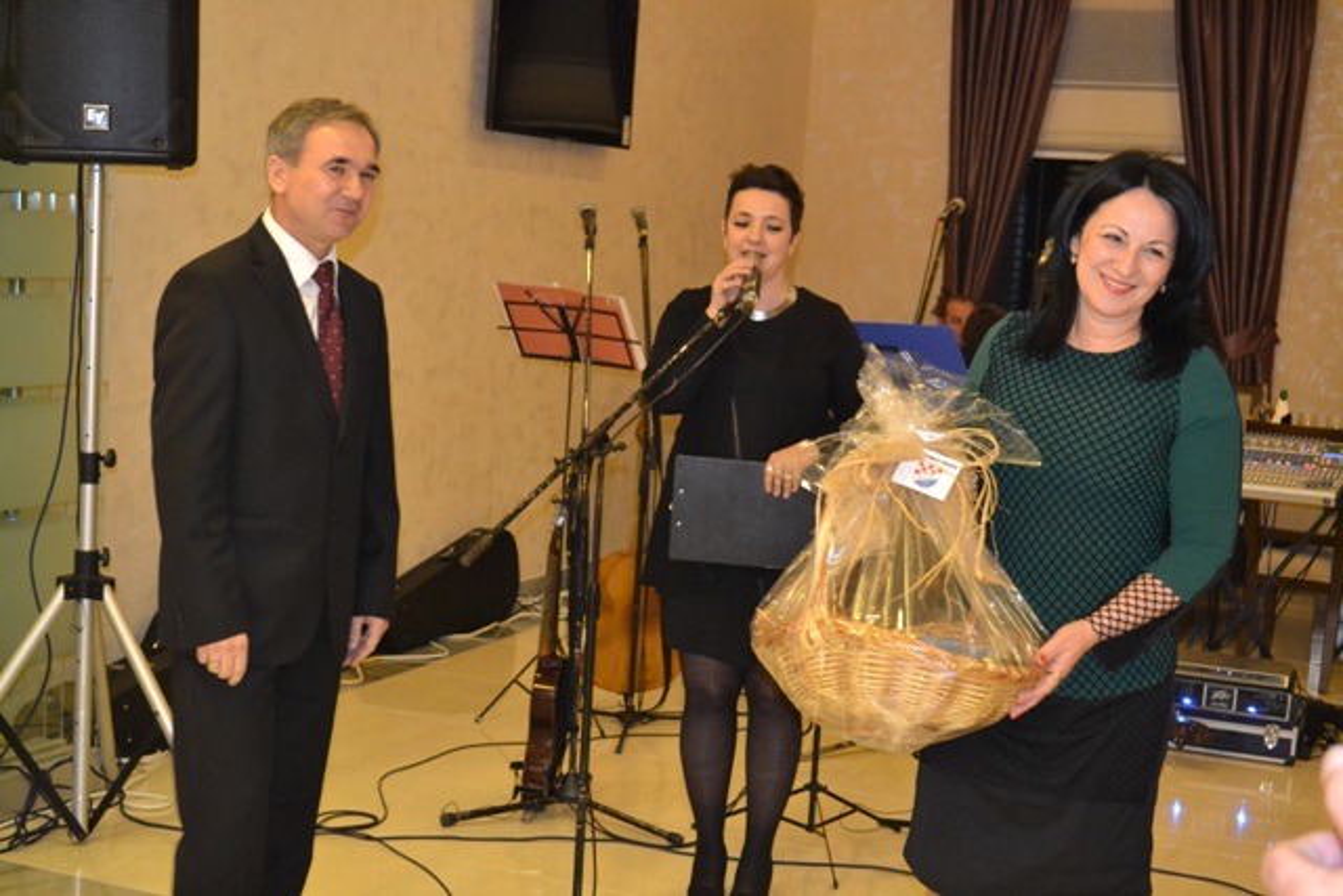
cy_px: 448
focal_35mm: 54
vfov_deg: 25.1
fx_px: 2015
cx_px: 672
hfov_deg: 36.9
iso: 3200
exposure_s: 1/60
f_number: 5
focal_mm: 36
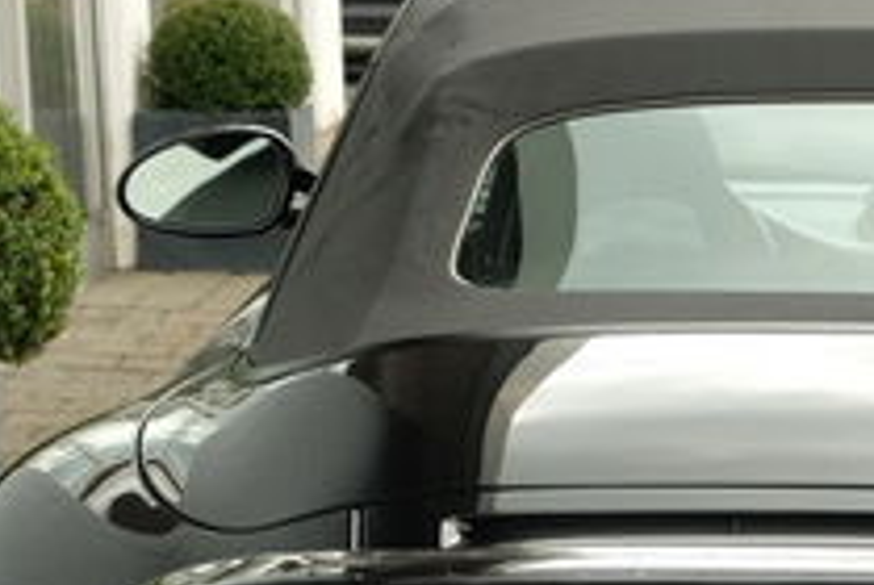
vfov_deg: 8.2
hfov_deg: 12.3
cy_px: 911
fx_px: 4011
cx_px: 891
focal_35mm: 165
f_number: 5.6
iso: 200
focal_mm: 30.2
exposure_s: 1/160
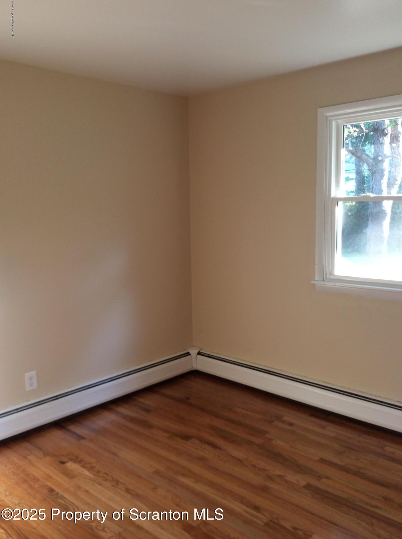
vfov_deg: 56.9
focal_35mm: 32
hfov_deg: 44.0
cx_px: 201
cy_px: 270
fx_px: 497
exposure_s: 1/24
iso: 40
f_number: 2.4
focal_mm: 3.3
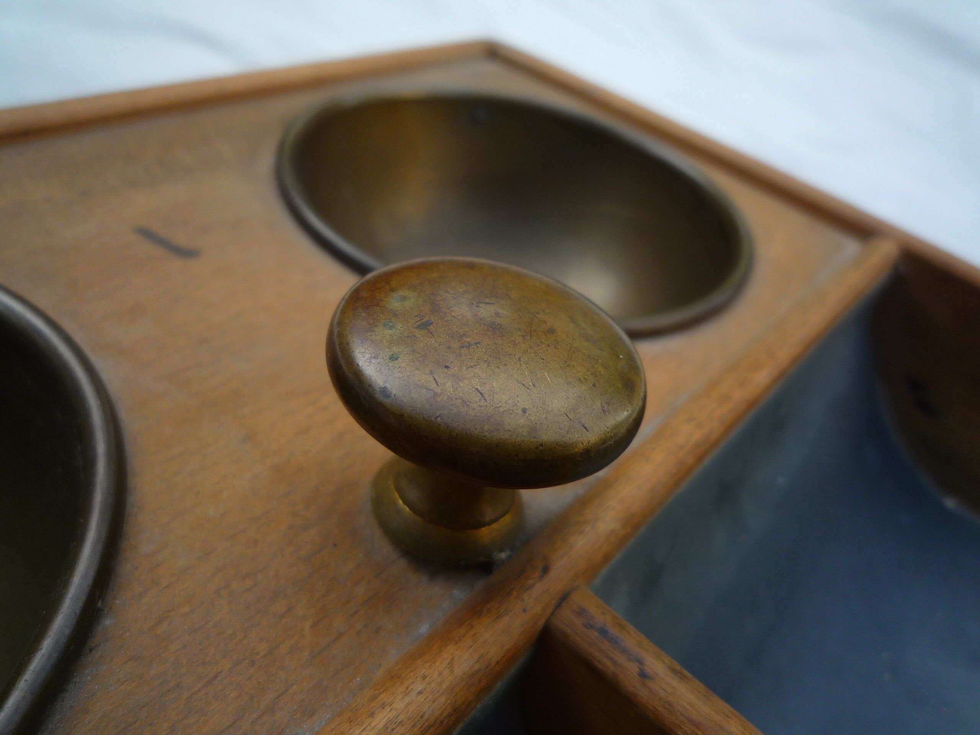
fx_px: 708
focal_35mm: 25
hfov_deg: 69.4
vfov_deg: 54.9
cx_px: 490
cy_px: 368
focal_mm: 4.4
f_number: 2.8
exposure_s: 1/320
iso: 100
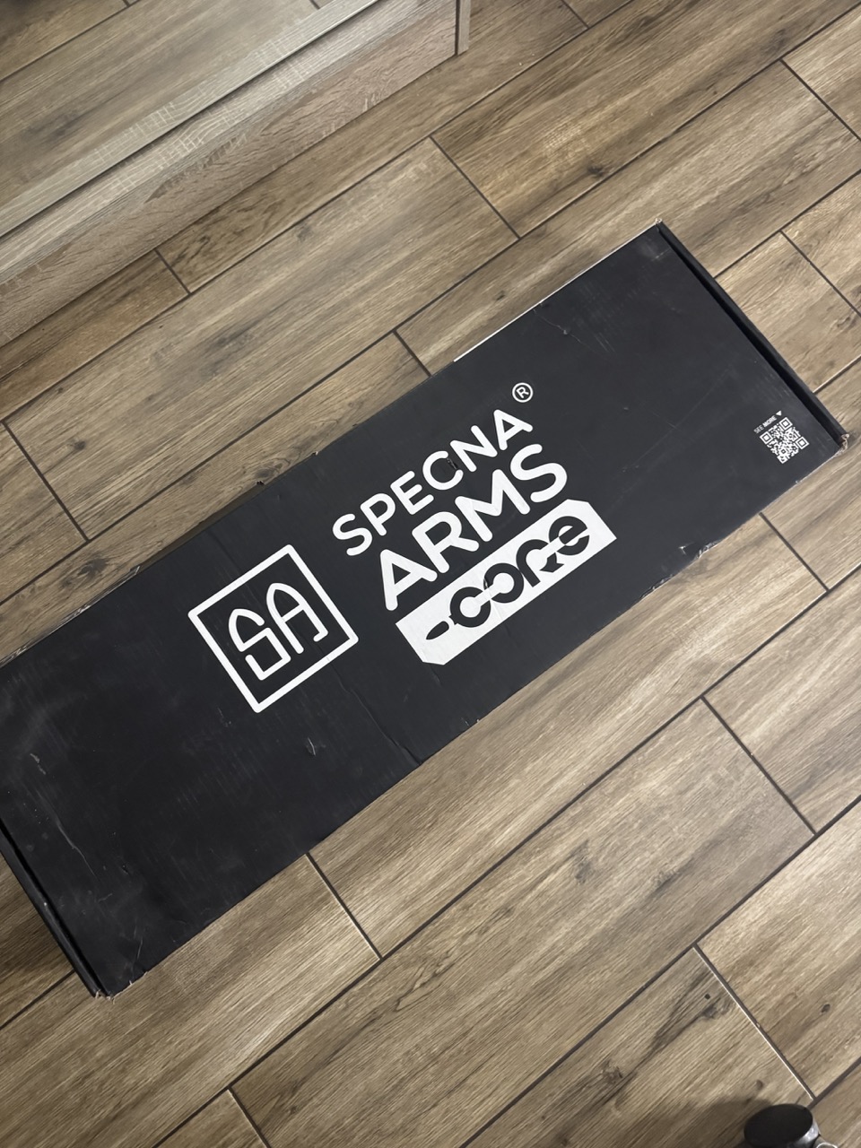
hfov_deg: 56.8
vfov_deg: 71.6
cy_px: 574
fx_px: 796
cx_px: 430
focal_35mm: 24
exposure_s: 1/44
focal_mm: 6.76
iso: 800
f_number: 1.78
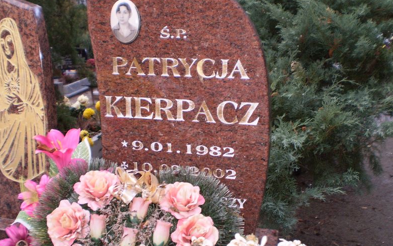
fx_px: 418
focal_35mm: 39
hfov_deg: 50.4
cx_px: 197
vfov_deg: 32.7
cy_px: 113
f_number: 3.1
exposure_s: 1/30
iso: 125
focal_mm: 6.3
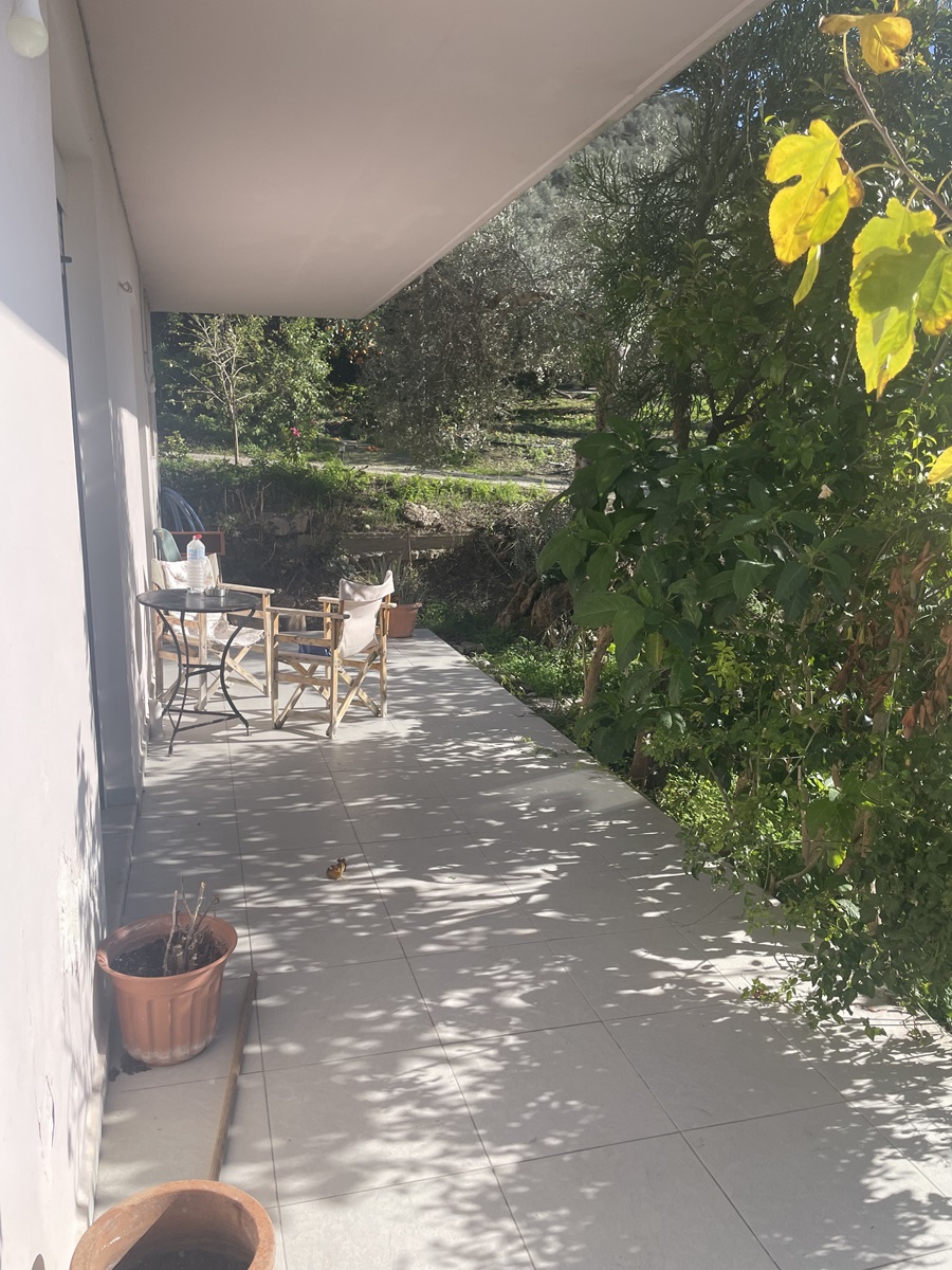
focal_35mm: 26
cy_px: 635
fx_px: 953
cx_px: 476
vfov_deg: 67.3
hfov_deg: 53.1
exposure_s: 1/2304
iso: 32
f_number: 1.6
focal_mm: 4.2
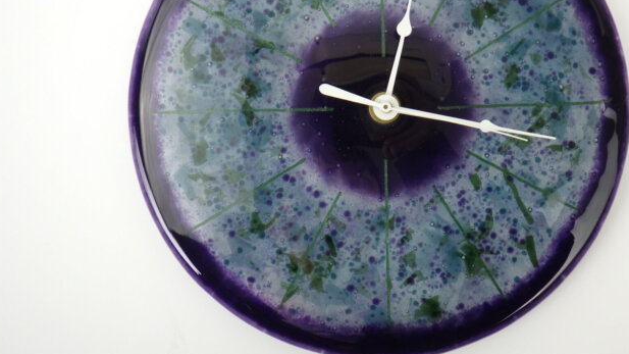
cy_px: 108
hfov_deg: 52.4
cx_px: 377
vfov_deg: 30.9
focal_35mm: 38
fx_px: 634
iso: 125
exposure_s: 1/30
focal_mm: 5
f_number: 3.5
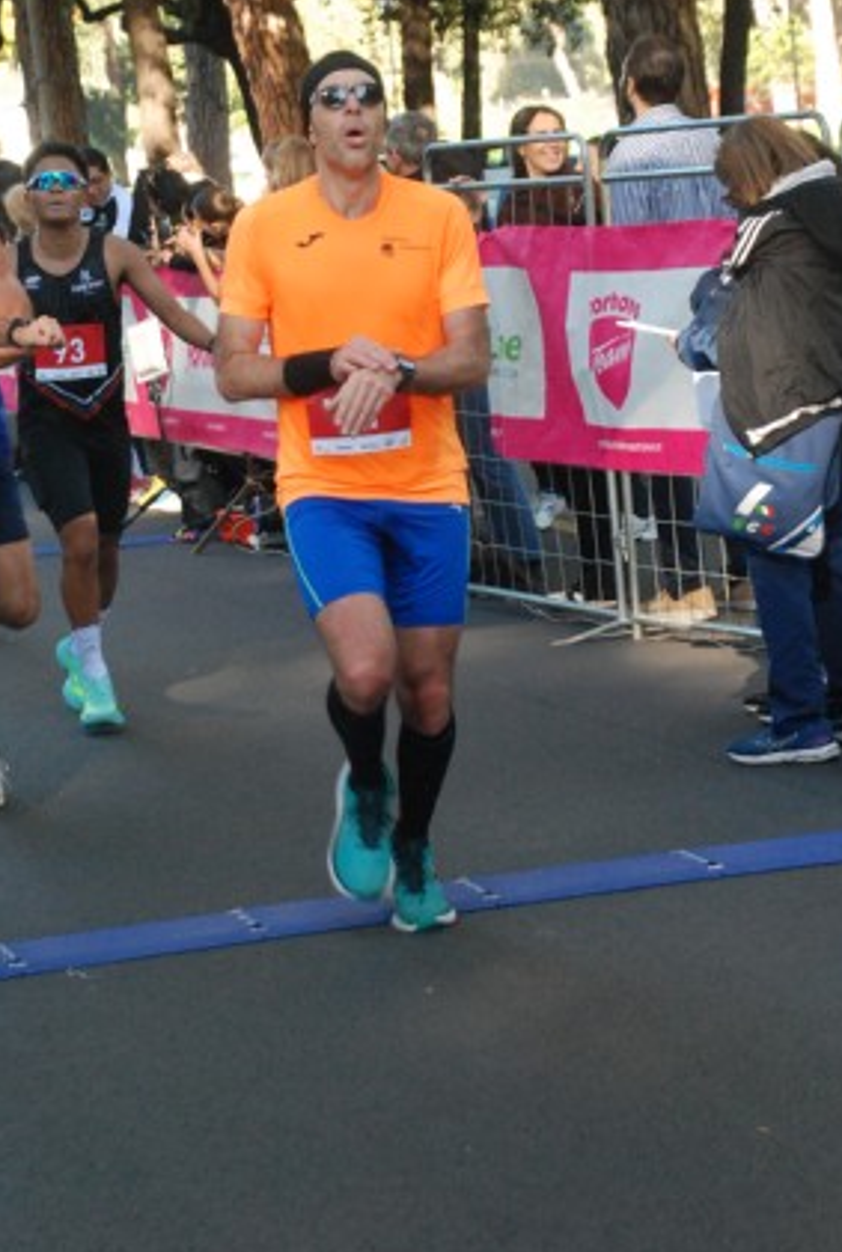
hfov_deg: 11.1
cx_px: 498
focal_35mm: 124
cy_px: 494
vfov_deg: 16.5
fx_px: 4325
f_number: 5.3
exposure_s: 1/250
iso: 1000
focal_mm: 58
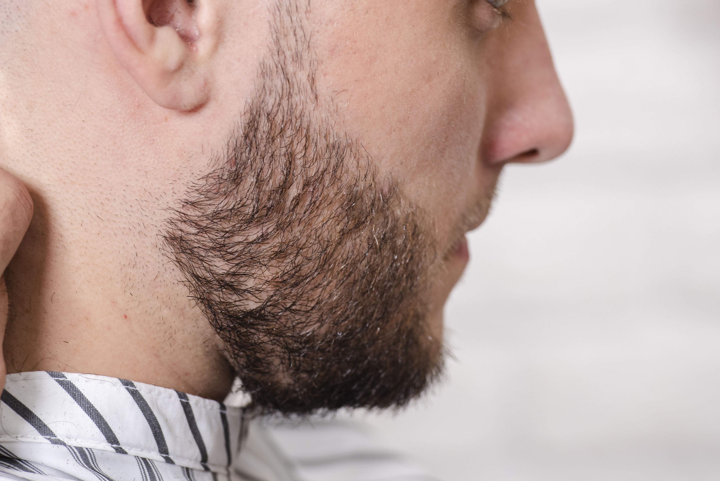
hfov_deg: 5.5
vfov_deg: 3.7
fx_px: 7462
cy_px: 173
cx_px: 281
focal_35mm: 373
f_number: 4.5
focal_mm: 200
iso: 320
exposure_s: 1/125
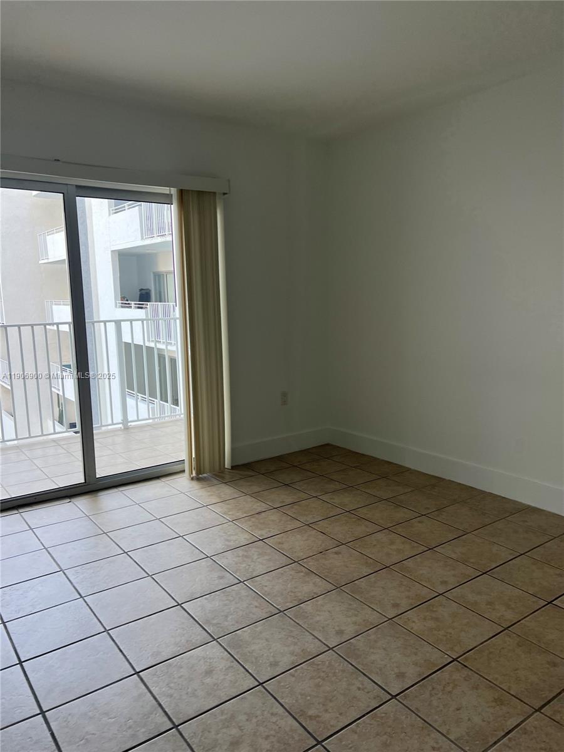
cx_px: 282
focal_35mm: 26
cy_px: 376
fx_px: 565
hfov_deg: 53.1
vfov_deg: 67.3
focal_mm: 5.7
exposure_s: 1/158
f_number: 1.5
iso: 40
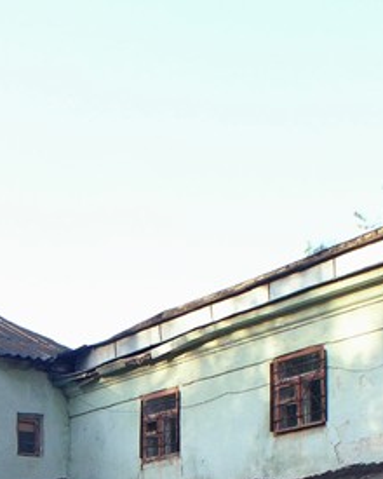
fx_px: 1587
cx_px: 78
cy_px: 445
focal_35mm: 112
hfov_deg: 13.7
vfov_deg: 16.9
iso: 100
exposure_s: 1/53
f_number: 6.3
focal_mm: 8.9
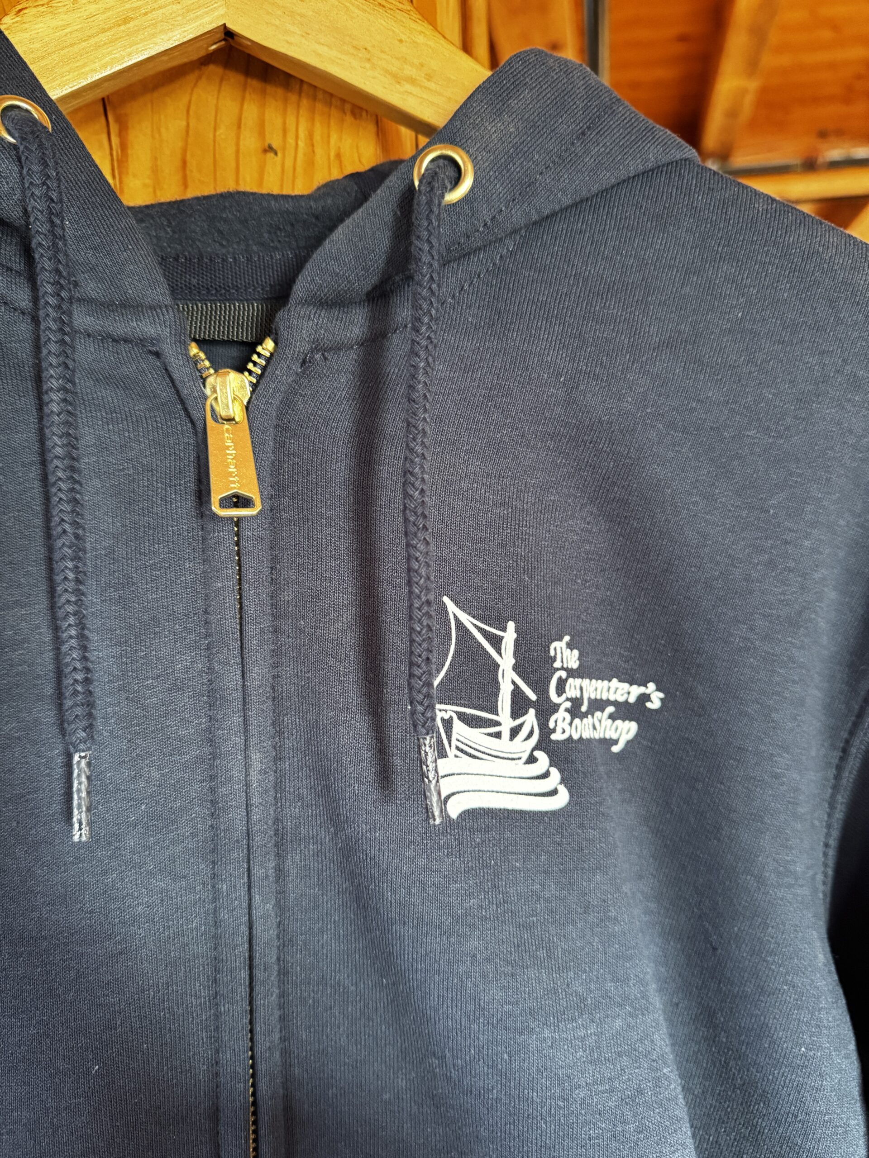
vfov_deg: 71.6
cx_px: 434
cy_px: 579
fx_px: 803
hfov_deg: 56.8
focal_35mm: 24
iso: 800
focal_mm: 6.76
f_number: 1.78
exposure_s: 1/56
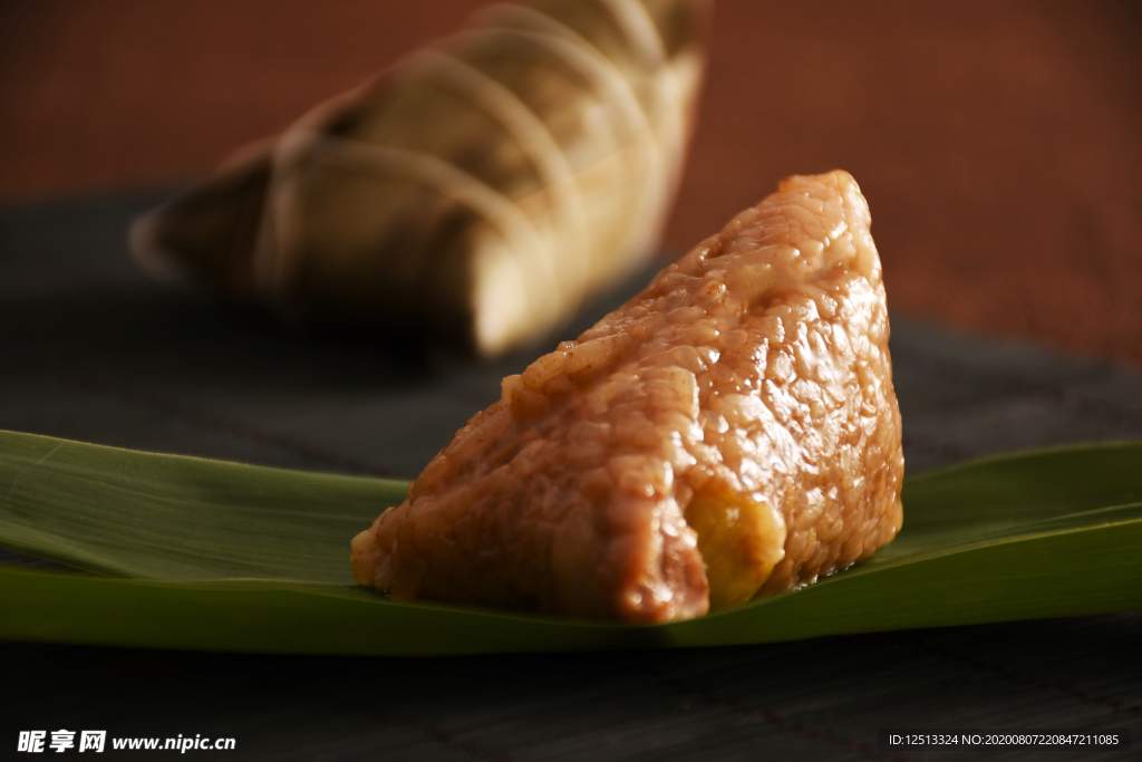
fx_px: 6662
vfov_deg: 6.5
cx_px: 571
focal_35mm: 210
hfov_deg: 9.8
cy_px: 381
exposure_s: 1/80
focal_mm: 140
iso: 100
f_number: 5.6
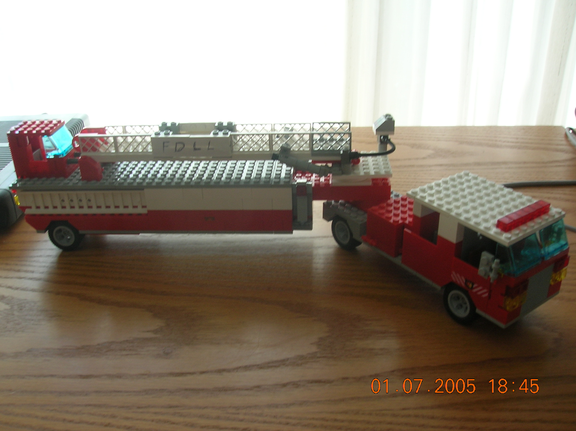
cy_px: 216
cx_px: 288
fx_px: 565
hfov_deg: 54.0
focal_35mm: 34
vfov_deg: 41.7
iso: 50
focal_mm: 5.7
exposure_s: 1/33.4
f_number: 4.9
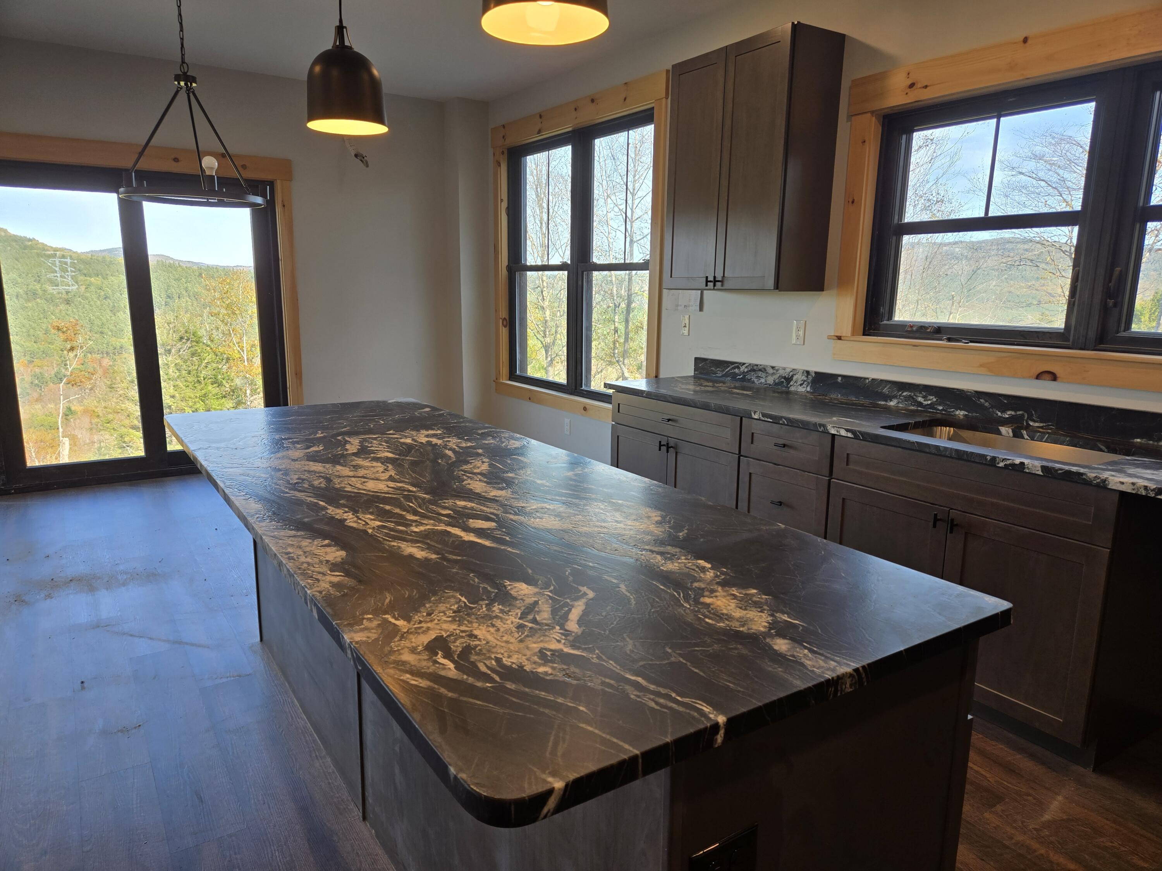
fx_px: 772
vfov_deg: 58.9
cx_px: 581
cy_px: 436
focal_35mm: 23
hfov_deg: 73.9
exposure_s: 1/120
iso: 25
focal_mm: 5.4
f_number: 1.8
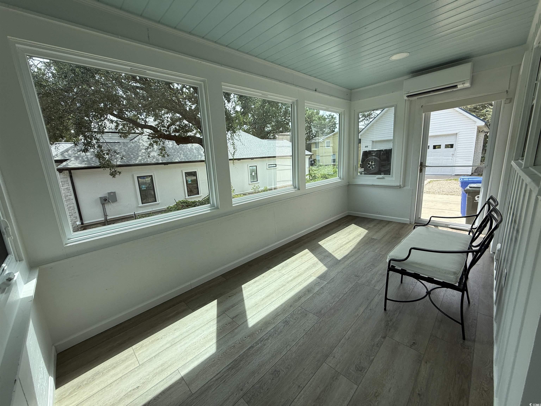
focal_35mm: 14
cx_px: 270
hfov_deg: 102.1
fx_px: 219
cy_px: 203
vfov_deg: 85.7
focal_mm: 2.22
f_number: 2.2
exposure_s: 1/602
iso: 50
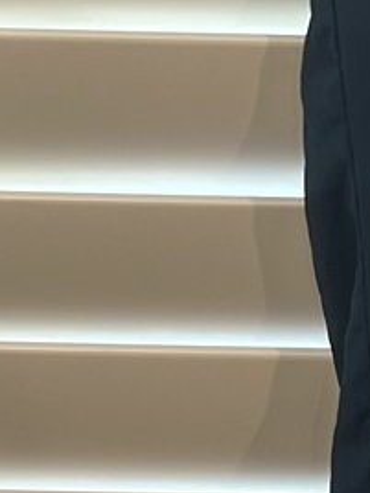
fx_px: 2209
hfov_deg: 9.0
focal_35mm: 155
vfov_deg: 12.5
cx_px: 766
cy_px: -92
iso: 100
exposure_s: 1/50
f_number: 1.5
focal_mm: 5.7
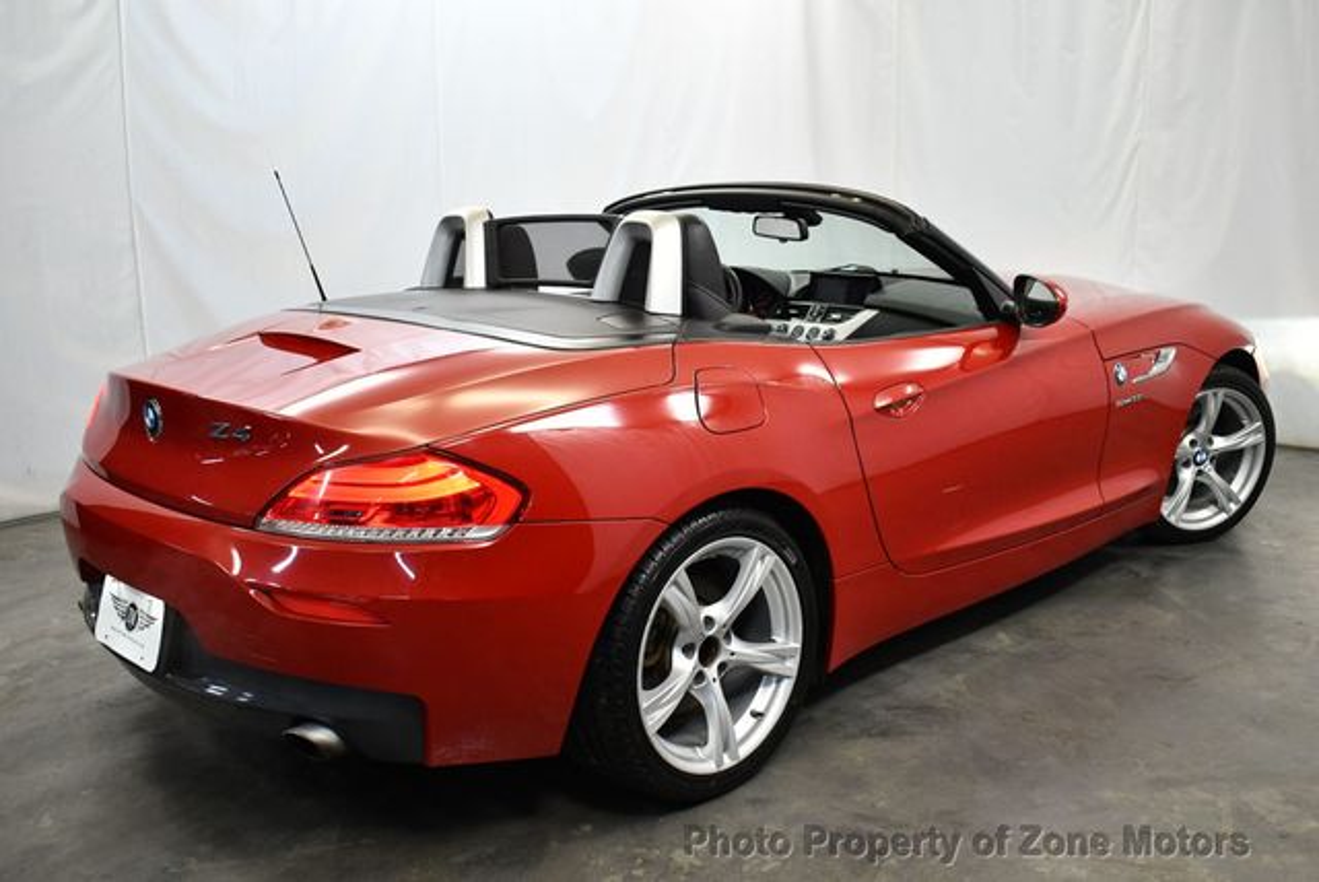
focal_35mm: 36
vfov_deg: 36.9
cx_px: 660
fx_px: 1320
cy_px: 441
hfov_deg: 53.1
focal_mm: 18
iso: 900
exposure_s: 1/125
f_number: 3.5
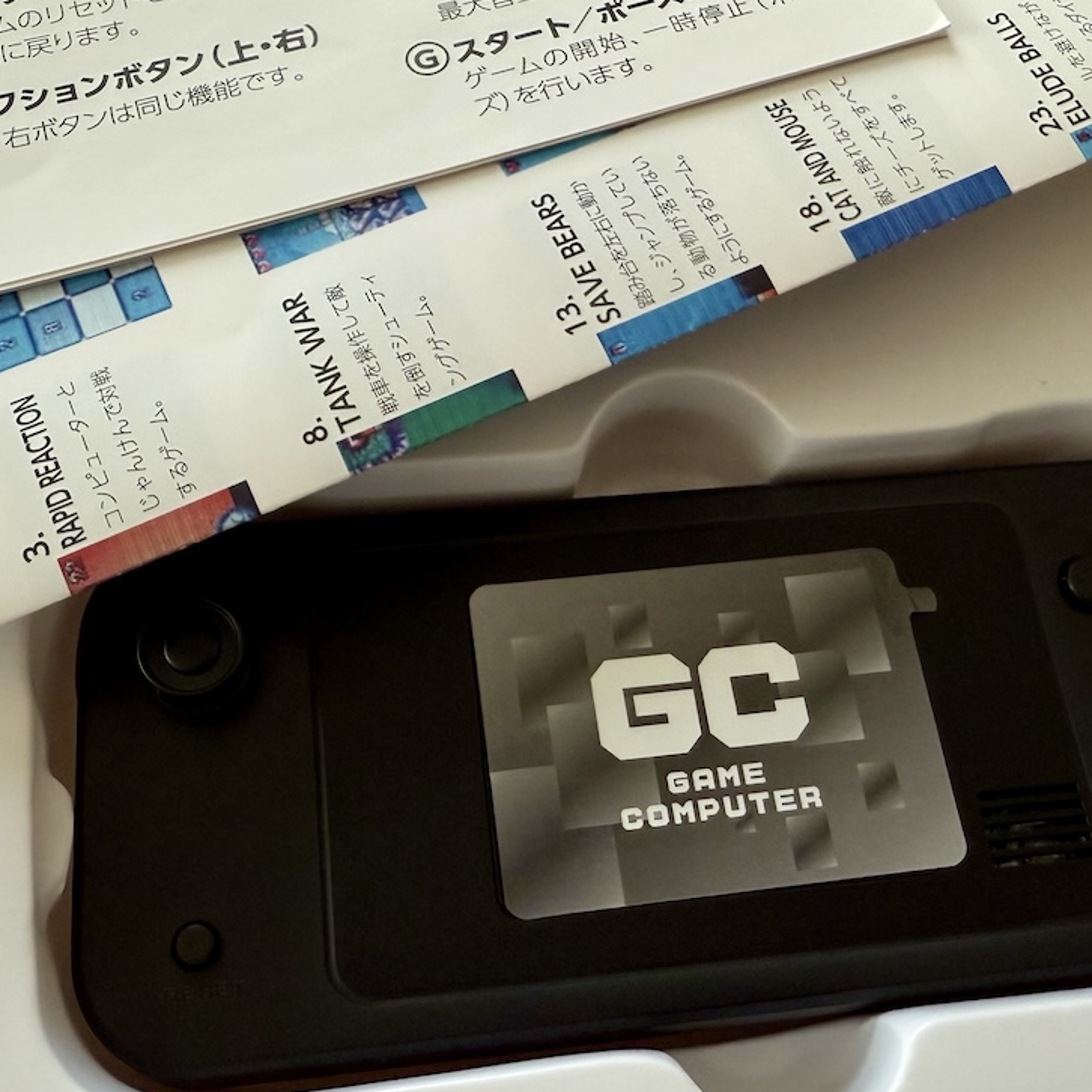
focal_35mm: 38
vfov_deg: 43.7
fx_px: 1356
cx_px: 627
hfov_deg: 43.7
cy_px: 461
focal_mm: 2.22
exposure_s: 1/100
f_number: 2.2
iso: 320
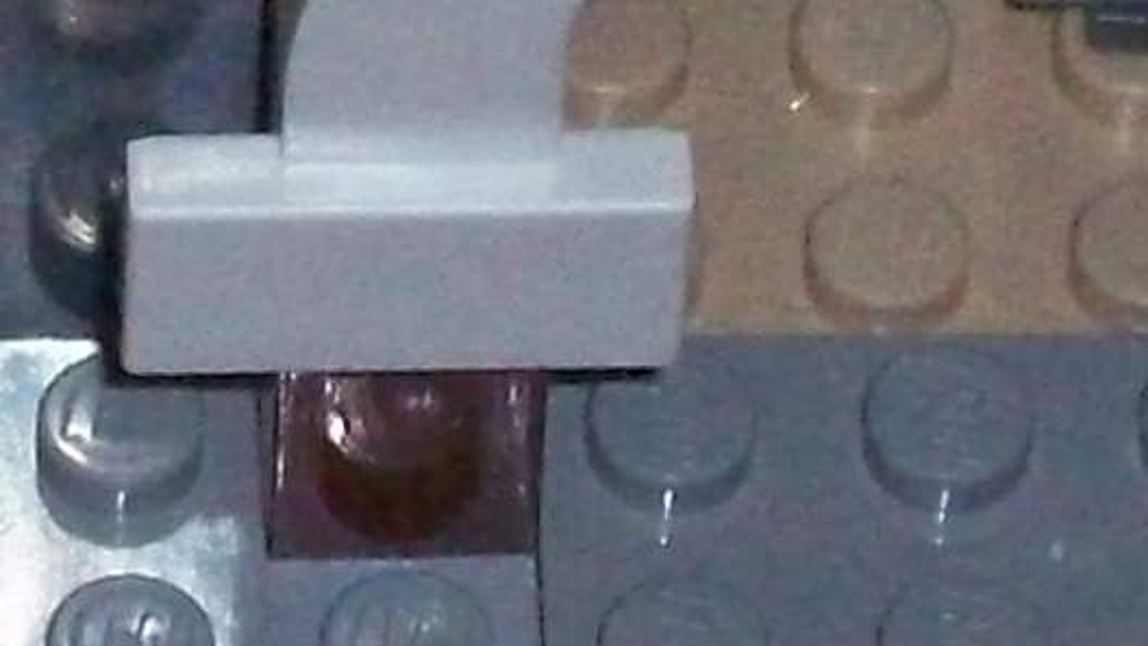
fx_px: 17655
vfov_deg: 2.1
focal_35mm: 580
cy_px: 248
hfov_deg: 3.7
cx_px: -713
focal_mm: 15.3
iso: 400
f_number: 4.7
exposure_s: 1/229
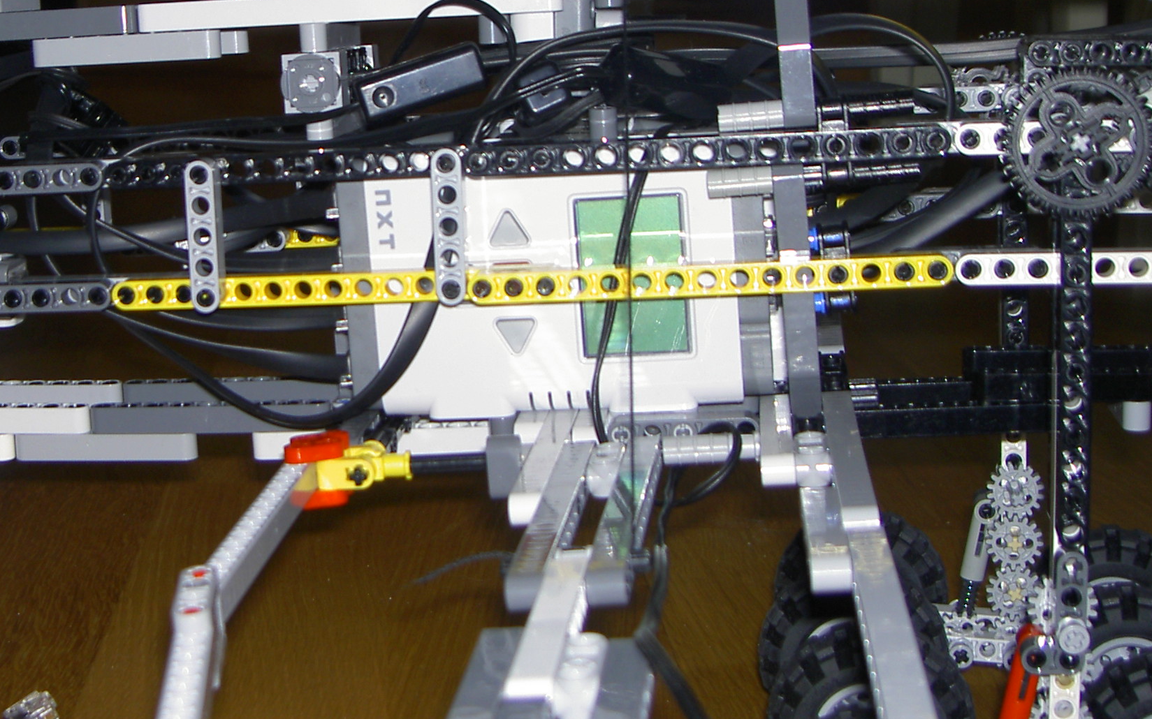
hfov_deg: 31.0
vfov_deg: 19.9
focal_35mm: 65
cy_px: 238
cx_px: 285
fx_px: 2040
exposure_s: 1/60
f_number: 2.8
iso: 100
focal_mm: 8
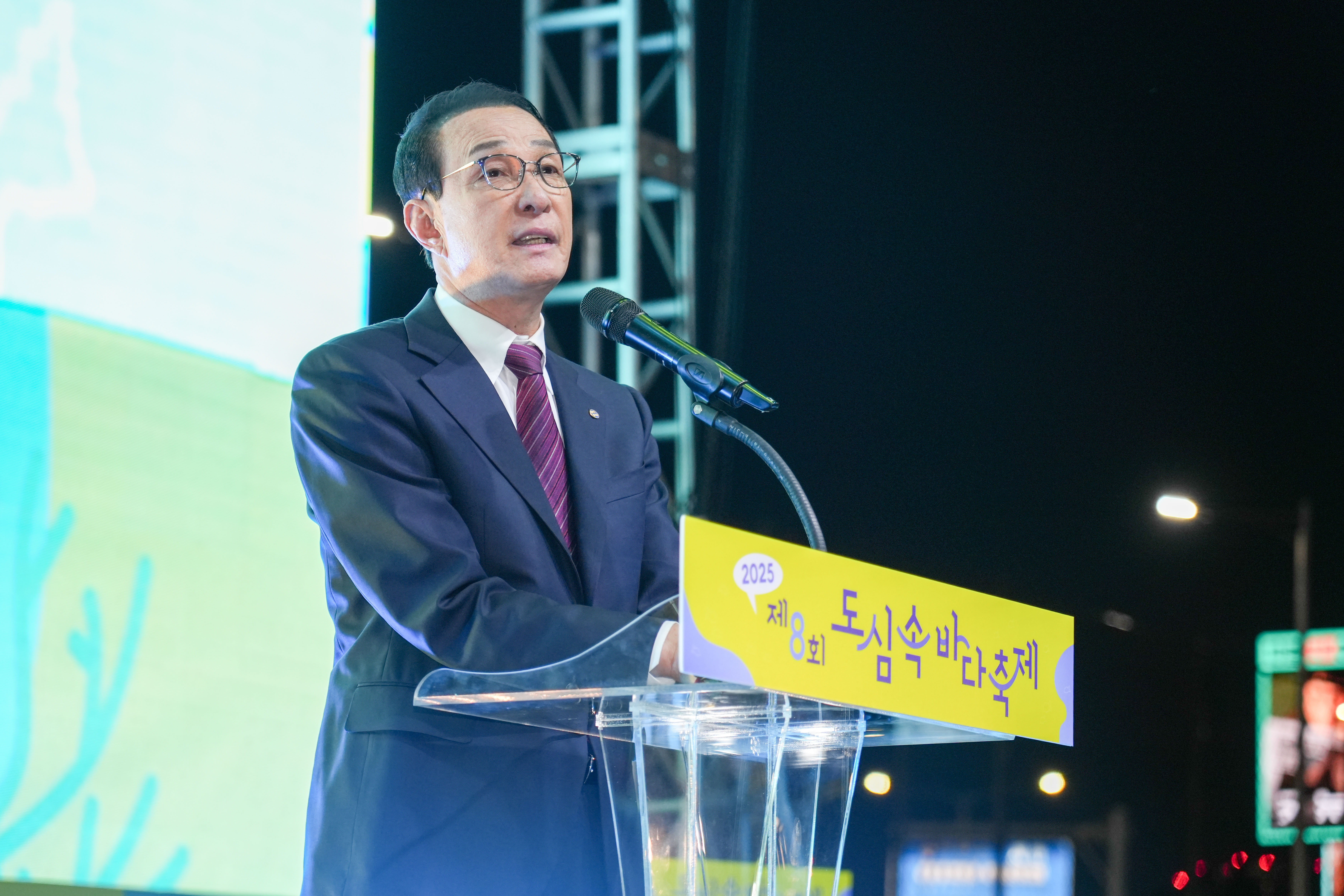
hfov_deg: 19.5
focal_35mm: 105
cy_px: 448
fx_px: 3920
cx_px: 672
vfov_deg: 13.0
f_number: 4
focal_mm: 105
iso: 1250
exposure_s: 1/125
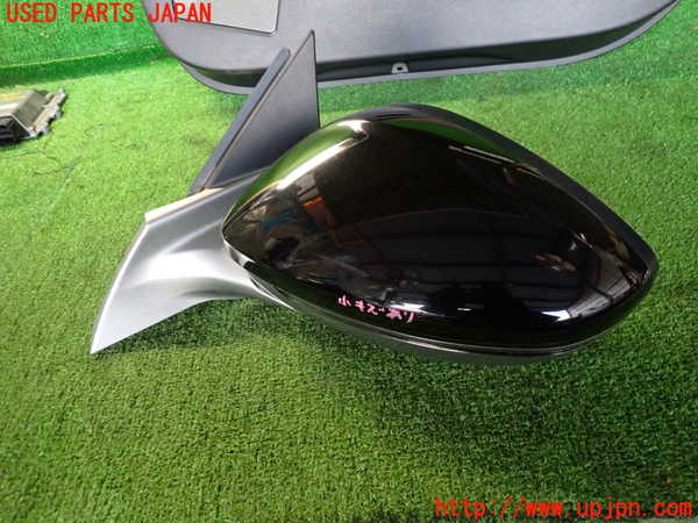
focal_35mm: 25
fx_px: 504
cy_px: 262
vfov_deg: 54.9
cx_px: 349
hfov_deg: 69.4
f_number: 2
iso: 640
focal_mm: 4.5
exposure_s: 1/30
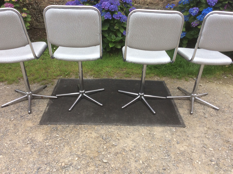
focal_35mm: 32
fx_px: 215
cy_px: 87
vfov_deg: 44.1
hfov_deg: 56.9
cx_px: 116
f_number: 2.4
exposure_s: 1/119
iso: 32
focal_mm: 3.3
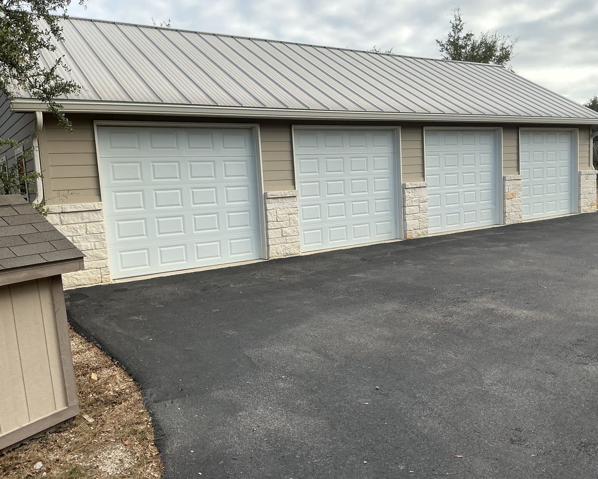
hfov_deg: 57.1
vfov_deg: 47.1
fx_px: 549
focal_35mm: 31
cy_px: 240
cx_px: 323
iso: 25
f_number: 1.8
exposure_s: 1/898
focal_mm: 3
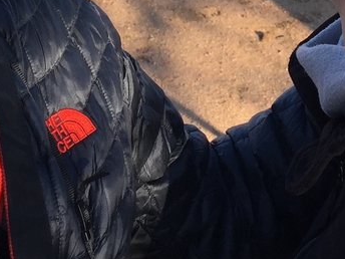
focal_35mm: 108
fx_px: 1076
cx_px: 107
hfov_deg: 18.1
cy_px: -196
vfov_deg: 12.6
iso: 32
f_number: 2.2
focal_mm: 4.15
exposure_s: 1/719
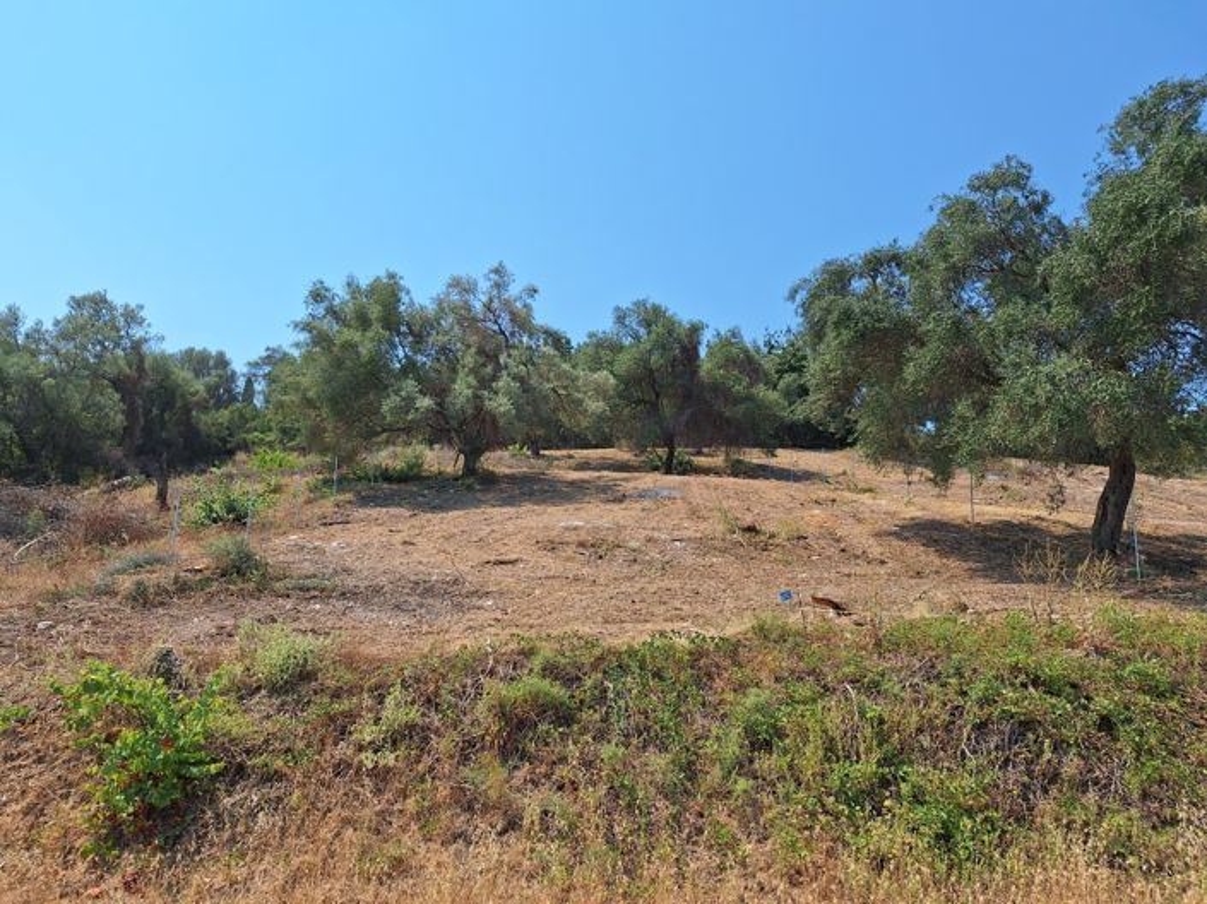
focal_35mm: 23
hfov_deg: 74.0
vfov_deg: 58.8
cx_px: 604
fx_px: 802
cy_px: 452
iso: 40
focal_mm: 5.54
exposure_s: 1/3968
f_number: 1.8
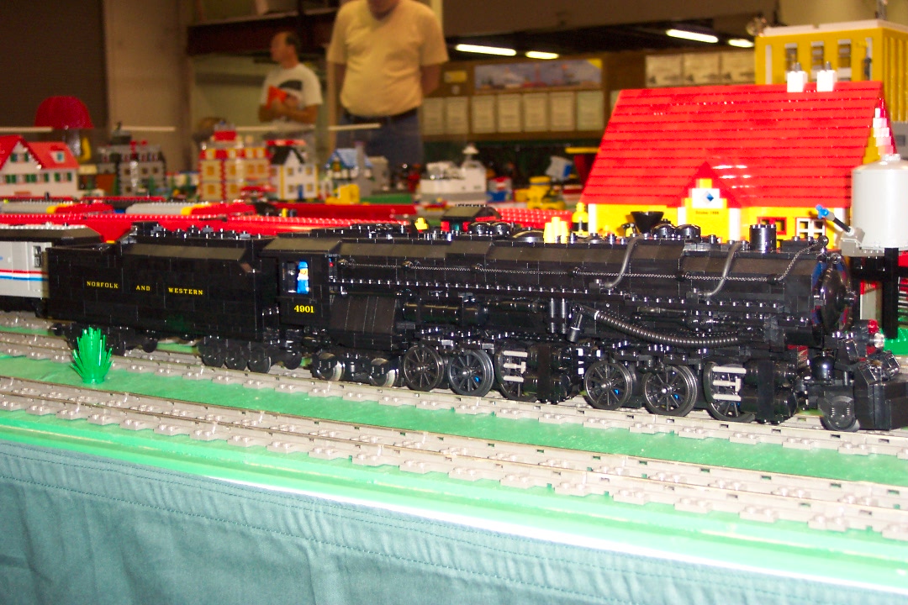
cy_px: 302
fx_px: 1286
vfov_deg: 26.5
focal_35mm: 51
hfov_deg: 38.9
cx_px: 454
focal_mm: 10.7
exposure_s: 1/45
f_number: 3.4
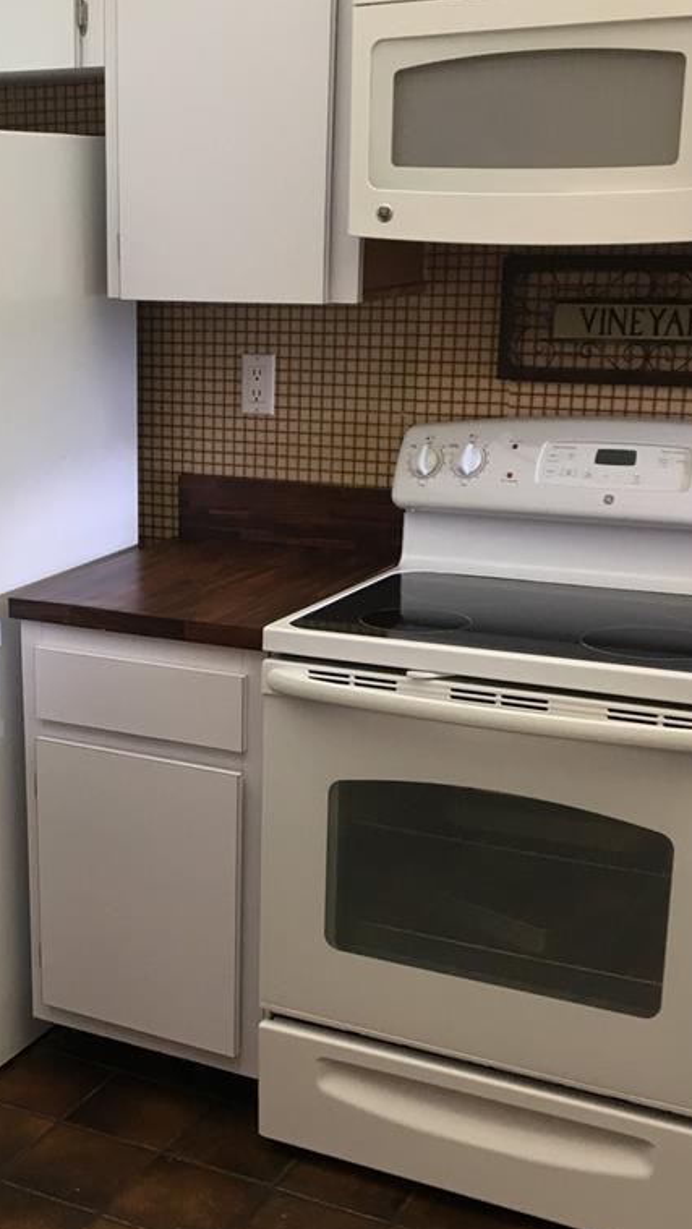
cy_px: 709
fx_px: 1629
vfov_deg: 41.2
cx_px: 96
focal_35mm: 50
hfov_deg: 23.5
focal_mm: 4.15
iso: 64
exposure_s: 1/30
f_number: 2.2
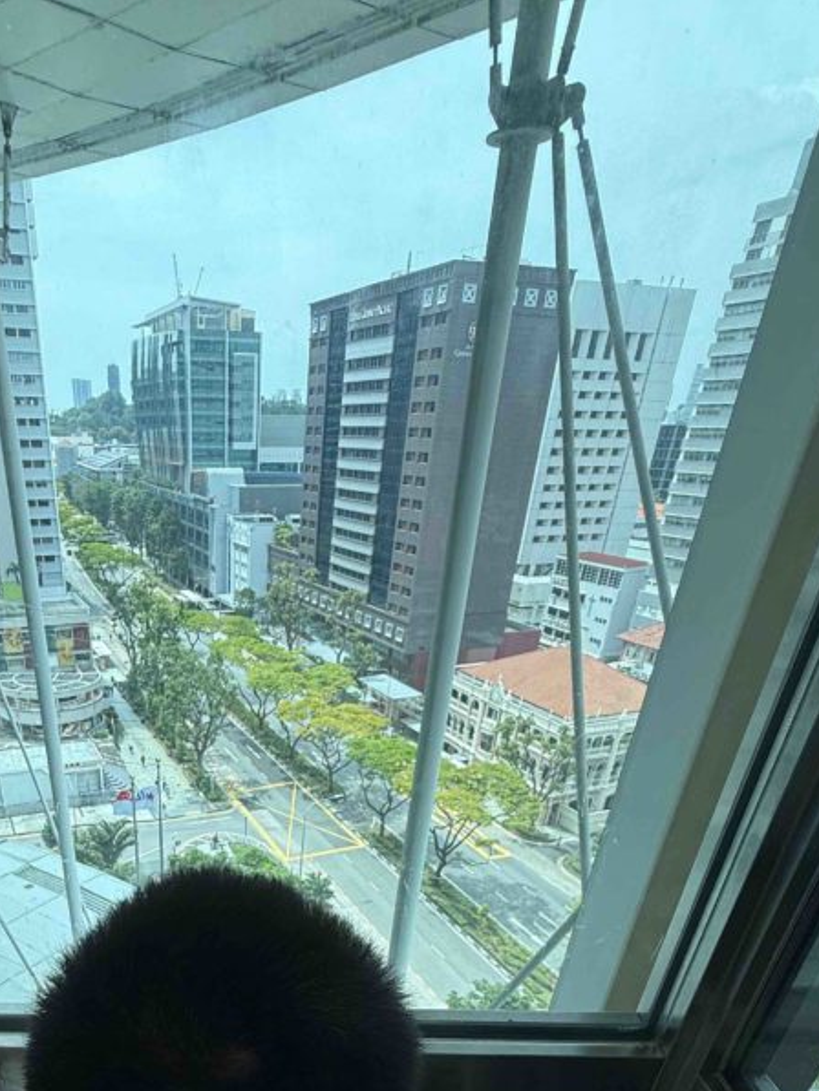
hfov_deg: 54.7
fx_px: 757
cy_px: 905
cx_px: 227
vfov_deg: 63.9
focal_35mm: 24
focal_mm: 2.22
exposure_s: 1/145
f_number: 2.2
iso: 50
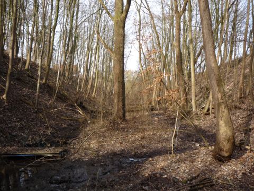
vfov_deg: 44.2
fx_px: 235
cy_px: 96
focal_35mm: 32
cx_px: 127
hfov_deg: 56.8
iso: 100
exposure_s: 1/160
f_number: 4
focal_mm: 5.2
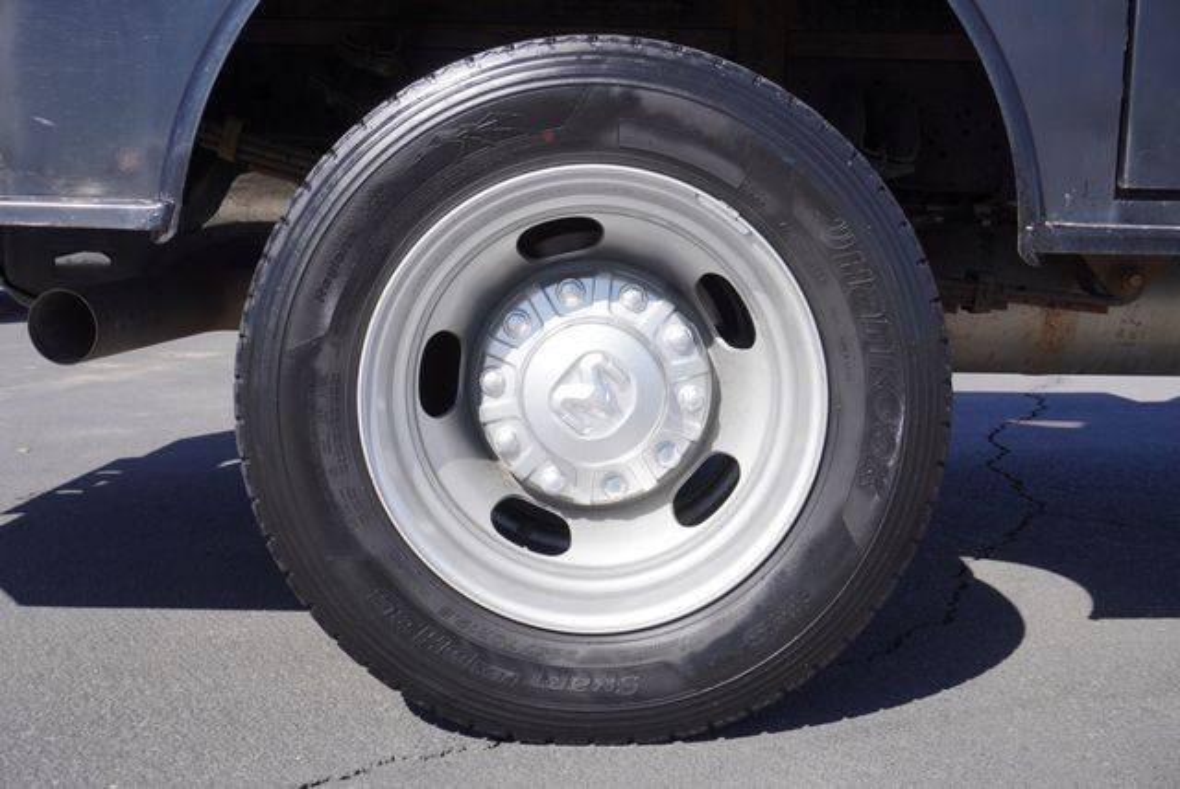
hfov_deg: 46.4
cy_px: 394
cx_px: 590
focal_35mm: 42
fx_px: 1378
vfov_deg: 32.0
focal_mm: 28
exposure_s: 1/200
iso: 100
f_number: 8
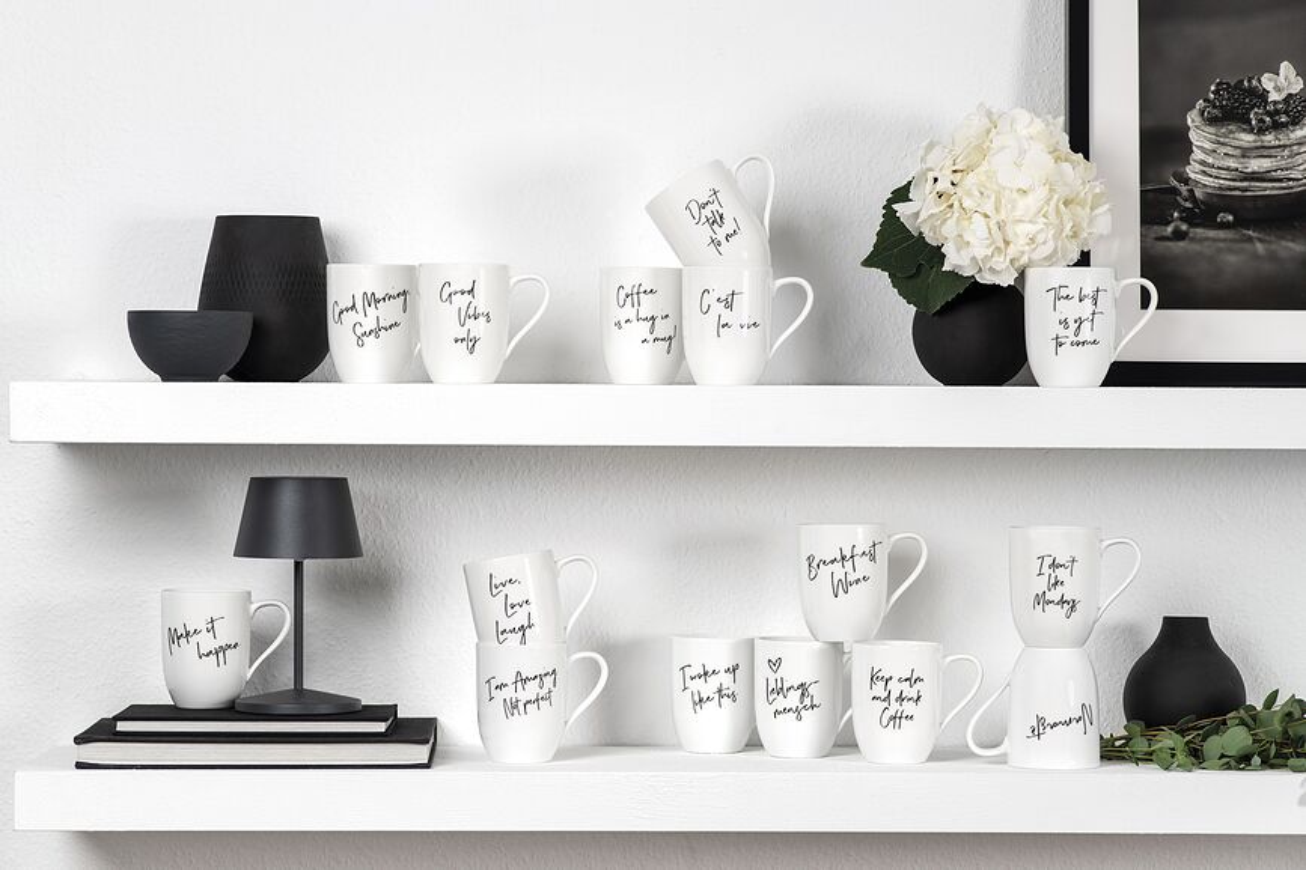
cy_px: 435
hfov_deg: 19.5
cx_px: 653
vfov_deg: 13.0
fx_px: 3809
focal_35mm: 105
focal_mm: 105
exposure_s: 1/8
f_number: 6.3
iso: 100
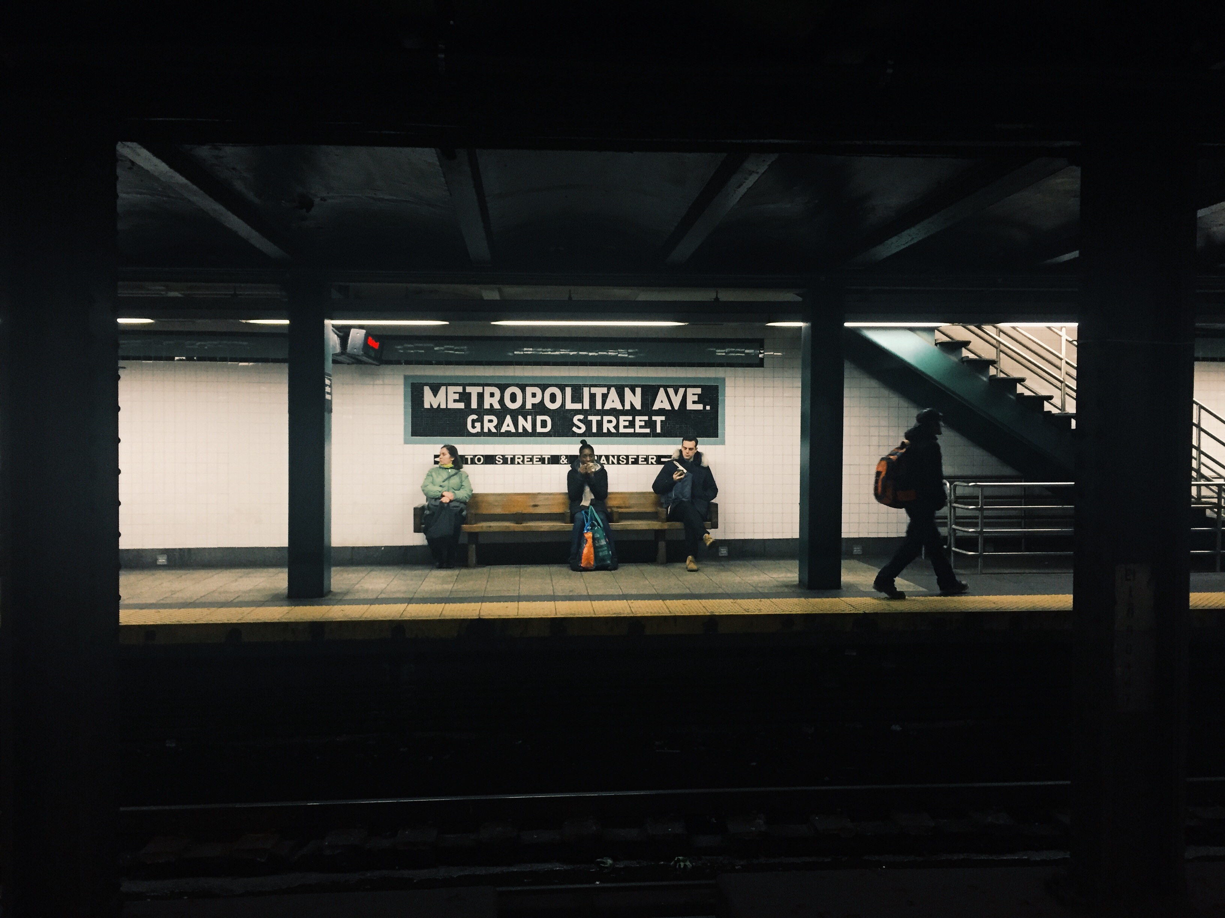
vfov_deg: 48.2
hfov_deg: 61.7
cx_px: 612
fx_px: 1026
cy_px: 459
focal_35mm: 29
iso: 200
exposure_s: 1/30
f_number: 2.2
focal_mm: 4.15
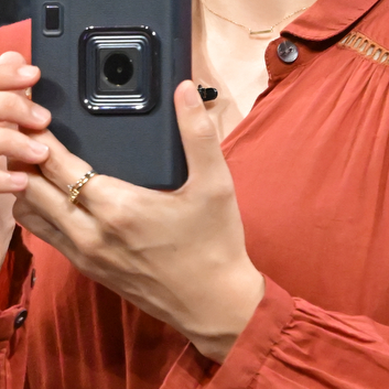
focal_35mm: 831
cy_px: 91
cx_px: -205
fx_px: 10565
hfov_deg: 2.1
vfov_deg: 2.1
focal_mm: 180
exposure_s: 1/500
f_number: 5.6
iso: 6400
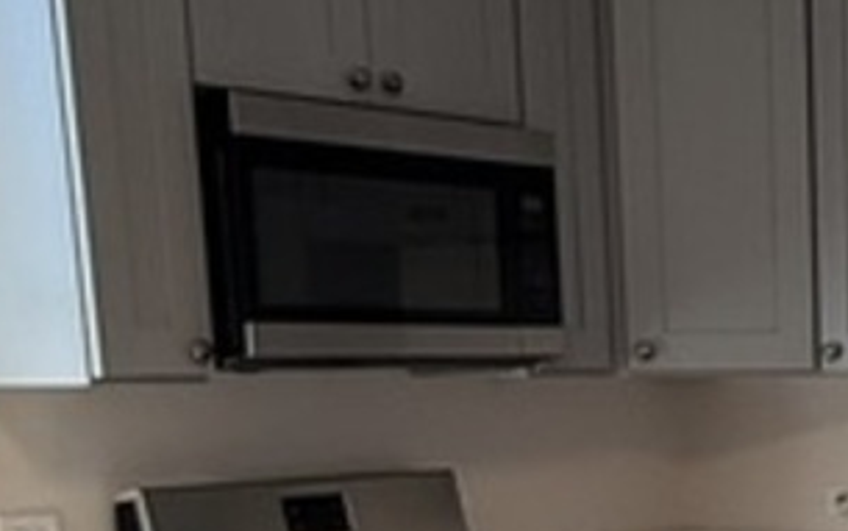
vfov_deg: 16.7
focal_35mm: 70
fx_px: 1619
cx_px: 1072
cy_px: 826
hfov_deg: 25.6
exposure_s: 1/120
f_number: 2.2
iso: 200
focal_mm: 2.22
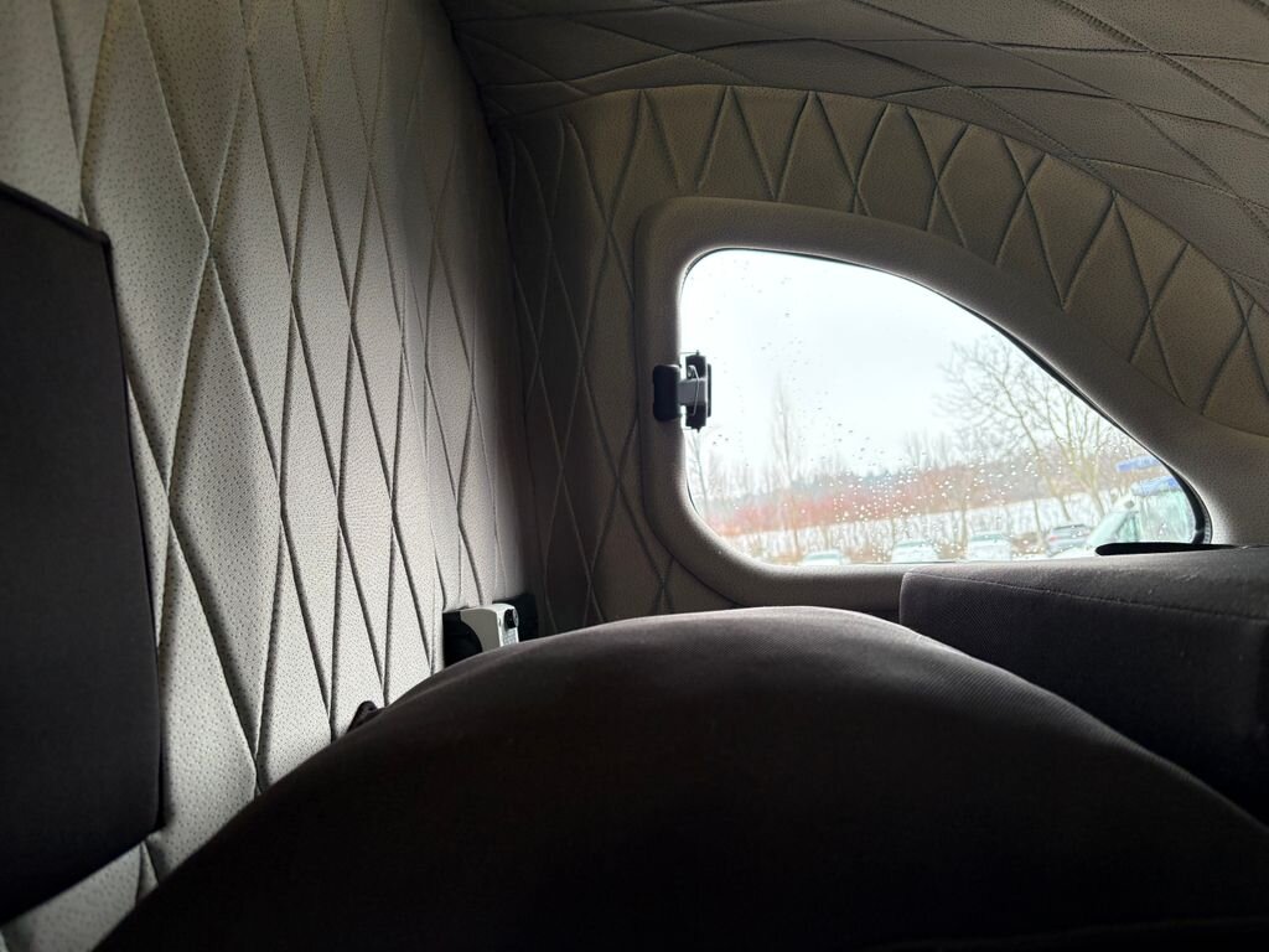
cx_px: 634
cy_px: 476
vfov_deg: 53.1
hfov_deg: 67.3
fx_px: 953
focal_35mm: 26
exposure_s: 1/88
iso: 125
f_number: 1.6
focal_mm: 5.96
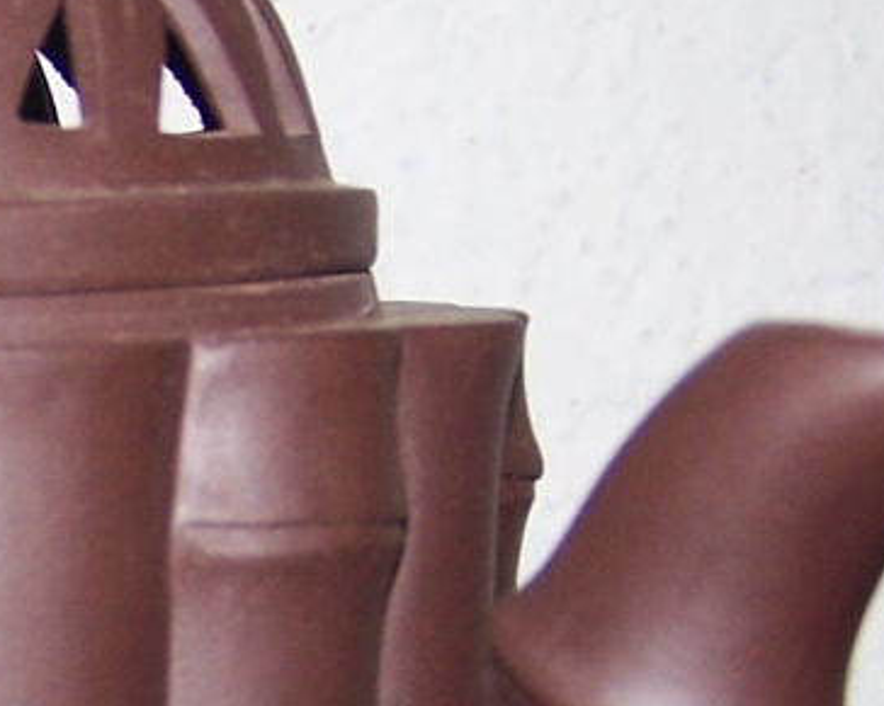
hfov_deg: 11.9
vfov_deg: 9.7
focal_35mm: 158
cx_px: -206
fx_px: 4133
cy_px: 820
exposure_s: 1/60
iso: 80
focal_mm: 6.3
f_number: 2.8
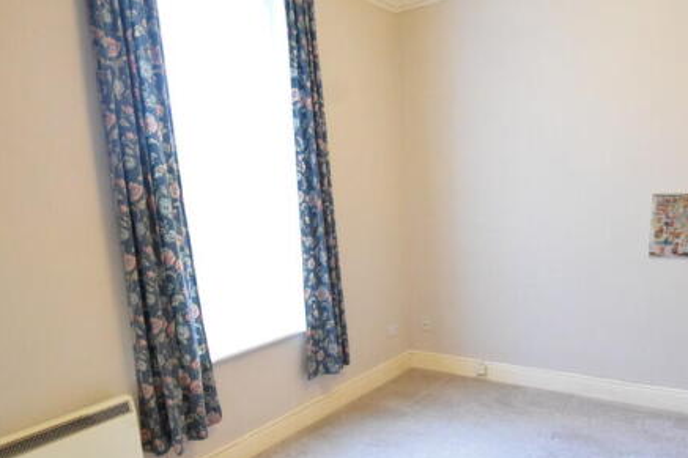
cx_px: 385
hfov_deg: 67.2
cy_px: 294
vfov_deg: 47.3
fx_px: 516
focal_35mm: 27
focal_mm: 12
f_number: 5.6
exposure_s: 1/125
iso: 6400
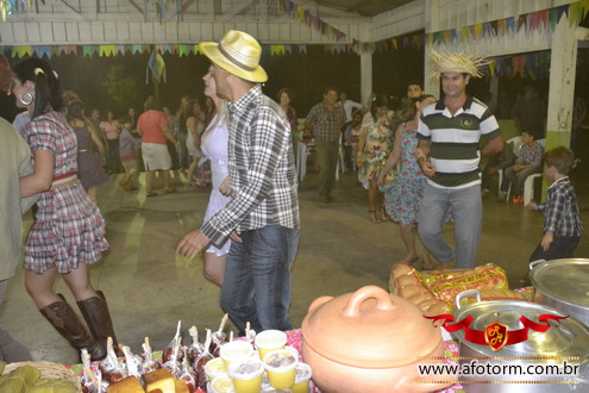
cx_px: 294
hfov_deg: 61.9
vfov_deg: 43.6
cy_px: 196
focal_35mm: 30
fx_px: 491
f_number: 3.5
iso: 3200
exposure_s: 1/60
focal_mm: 20
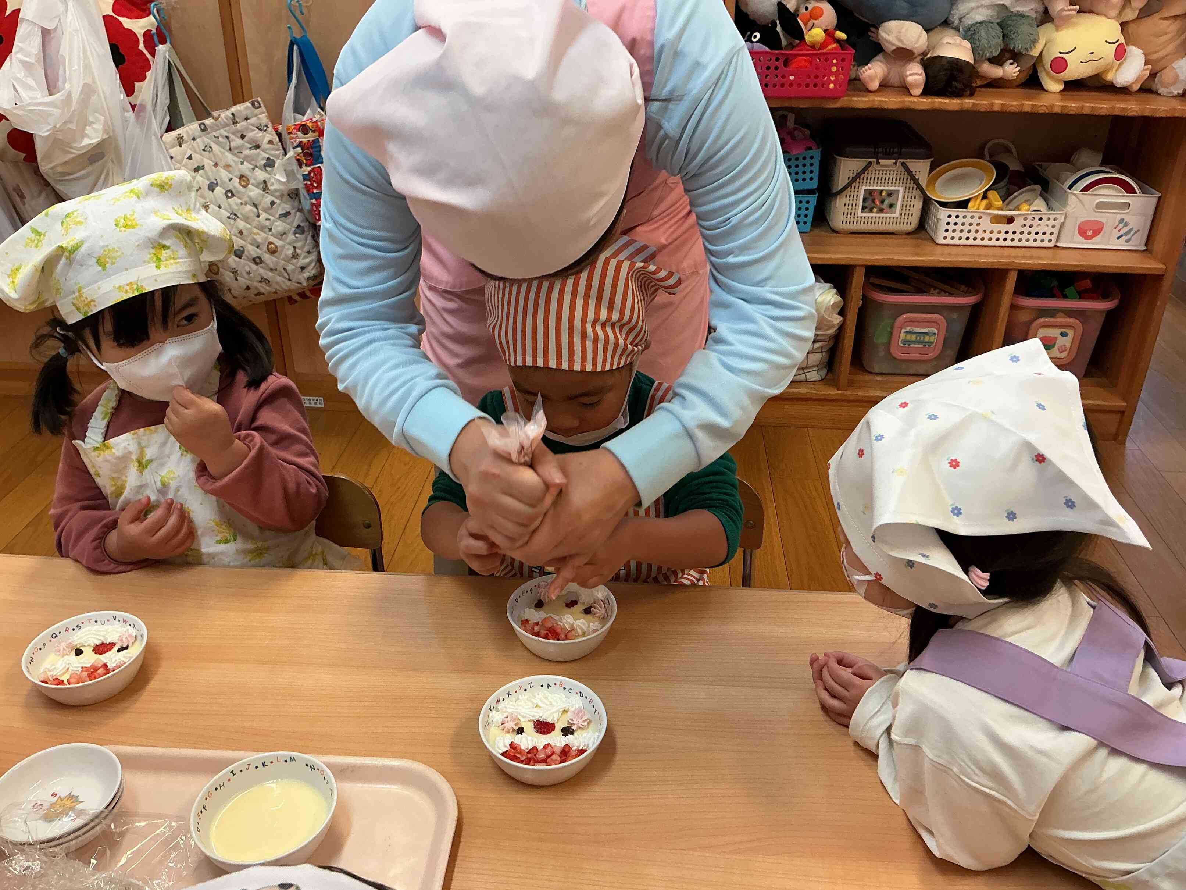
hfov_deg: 61.7
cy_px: 445
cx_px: 593
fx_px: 994
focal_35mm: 29
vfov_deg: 48.2
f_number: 1.8
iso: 64
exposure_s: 1/60
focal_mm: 3
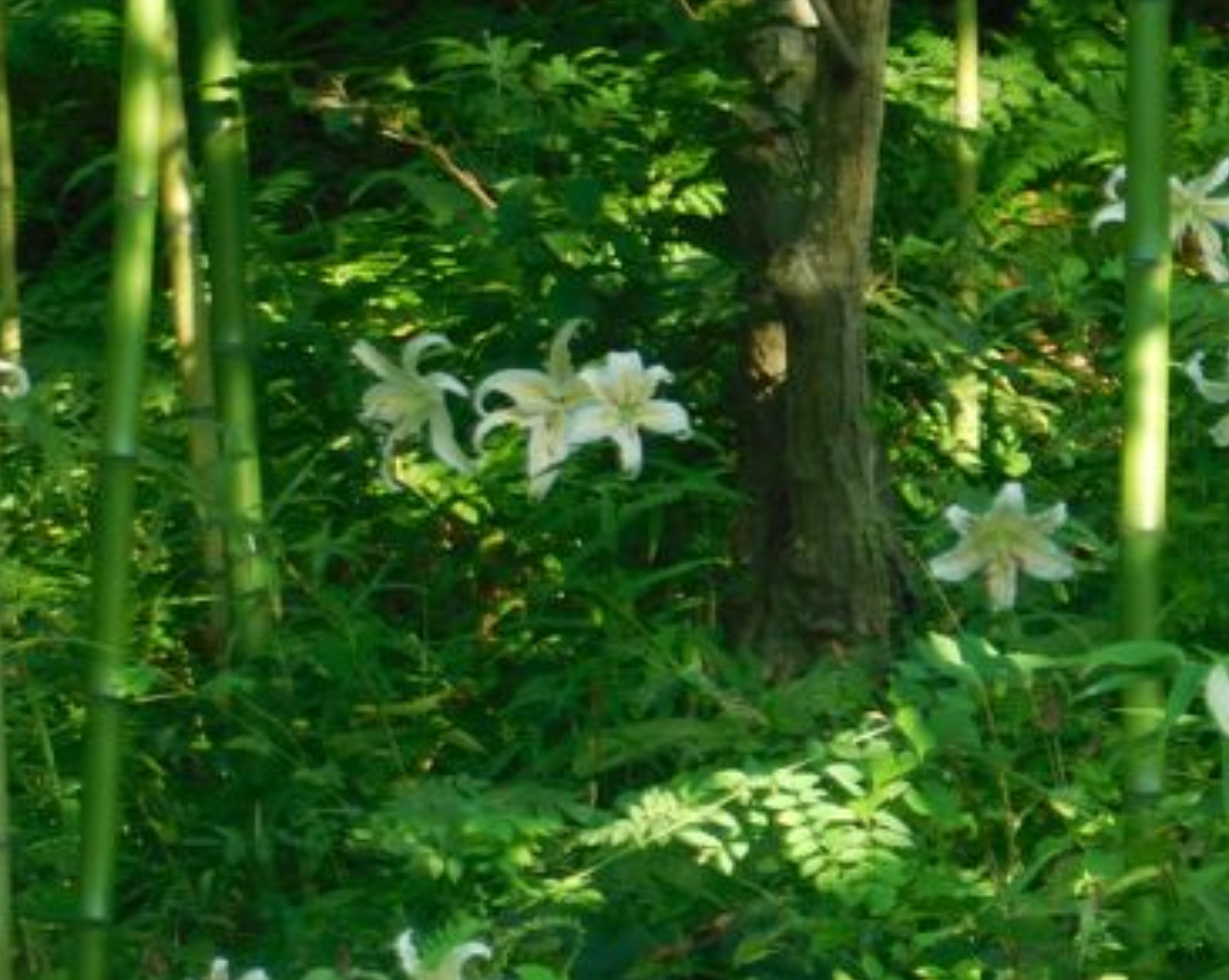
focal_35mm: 628
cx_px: 940
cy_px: 544
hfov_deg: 3.1
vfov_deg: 2.5
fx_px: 22818
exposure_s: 1/60
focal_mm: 52.2
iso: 200
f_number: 5.7
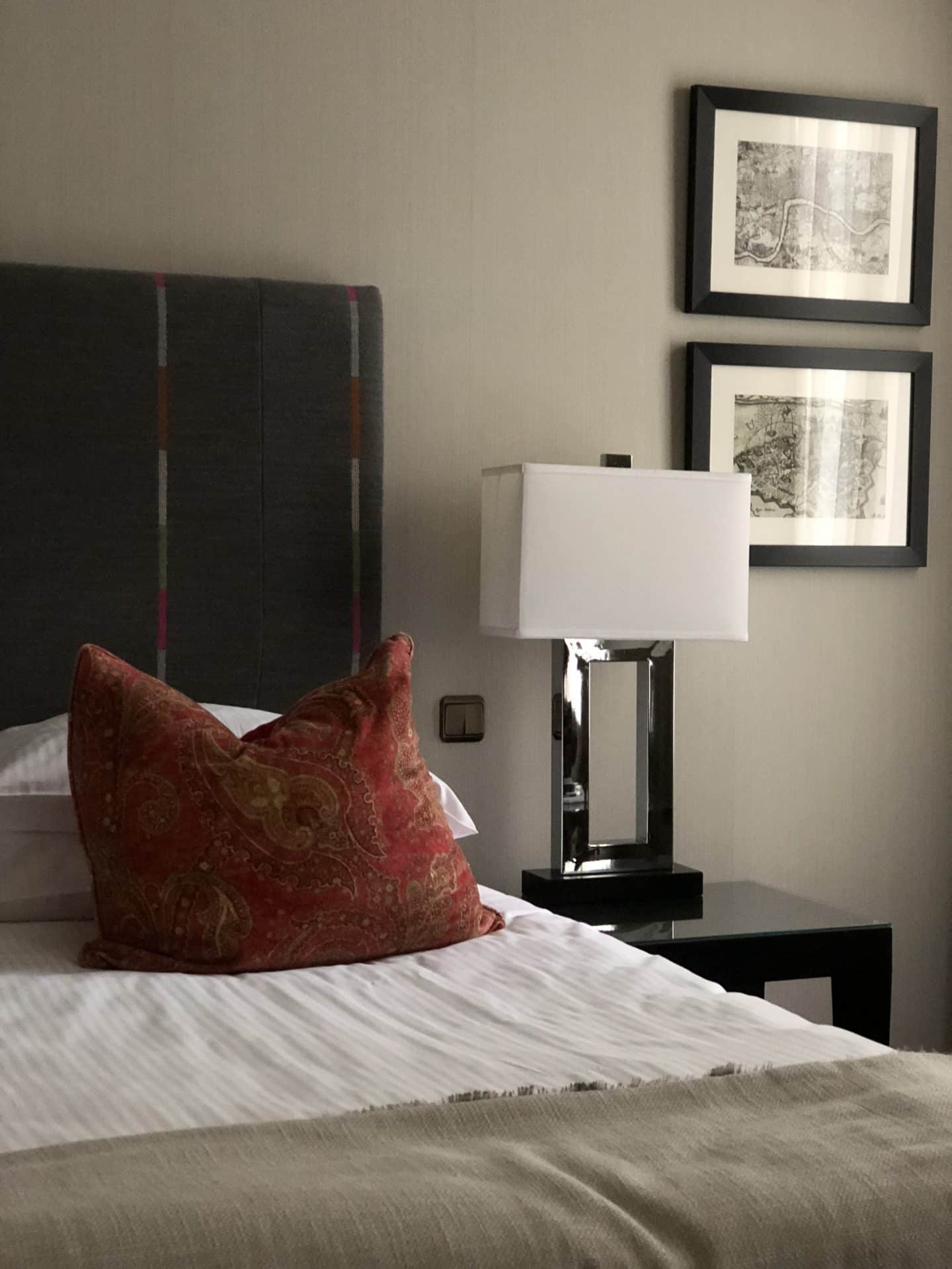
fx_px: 2090
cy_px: 634
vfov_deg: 33.8
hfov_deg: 25.7
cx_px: 476
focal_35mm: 57
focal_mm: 6.6
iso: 640
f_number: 2.8
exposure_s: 1/60
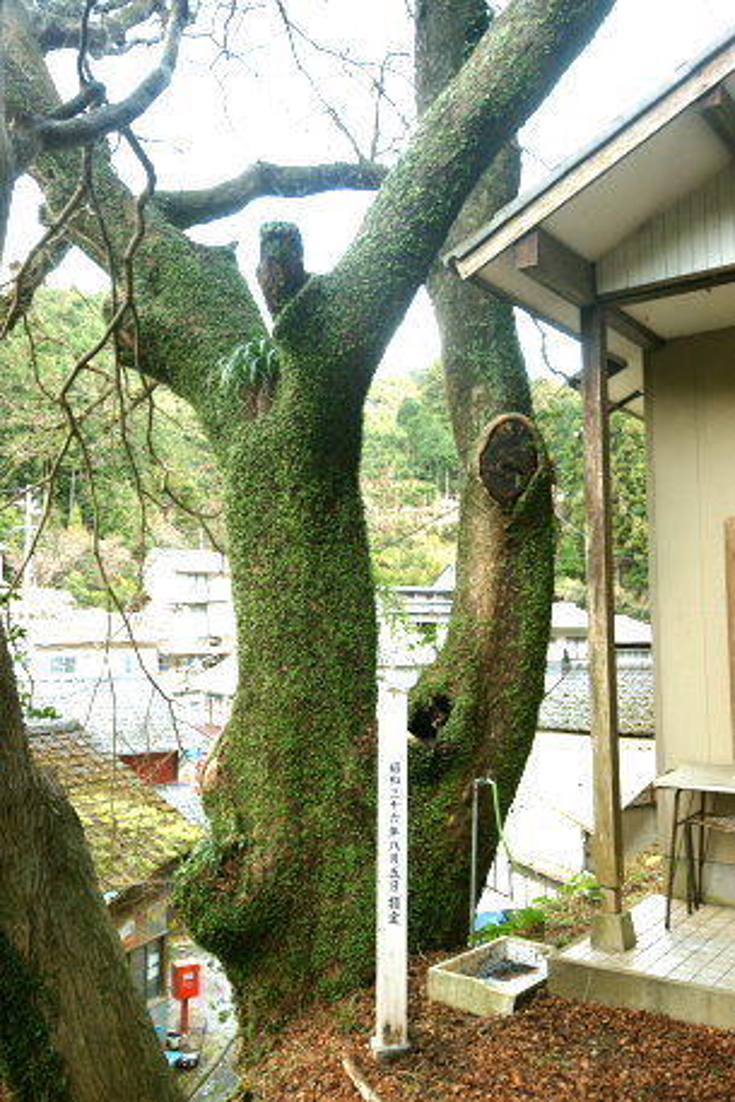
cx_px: 368
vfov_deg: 61.9
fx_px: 918
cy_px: 551
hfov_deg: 43.6
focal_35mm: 30
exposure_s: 1/60
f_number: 5.6
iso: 400
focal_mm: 30
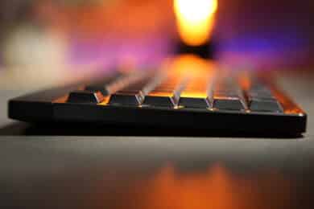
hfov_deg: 29.8
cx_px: 157
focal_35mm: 68
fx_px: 590
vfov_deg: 20.1
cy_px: 104
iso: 320
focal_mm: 67.7
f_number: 2.8
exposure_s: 1/80
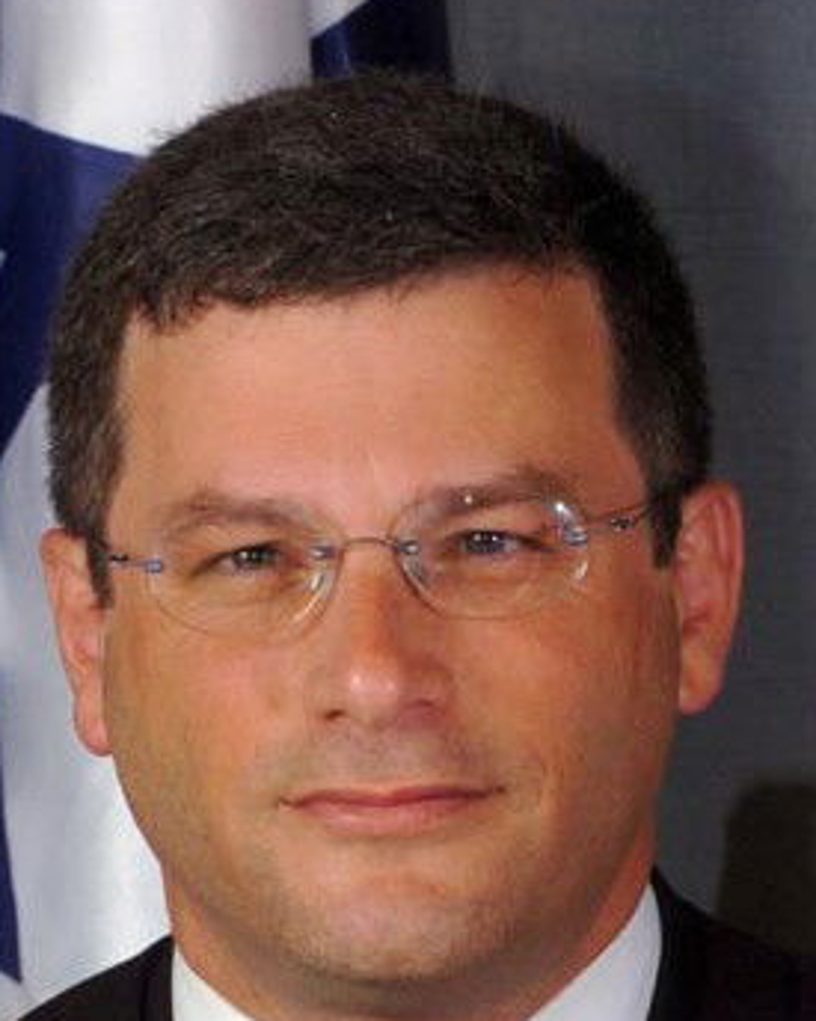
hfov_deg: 4.2
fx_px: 11235
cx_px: 279
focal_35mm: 372
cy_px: 736
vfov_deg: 5.2
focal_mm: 130
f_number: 11
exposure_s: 1/60
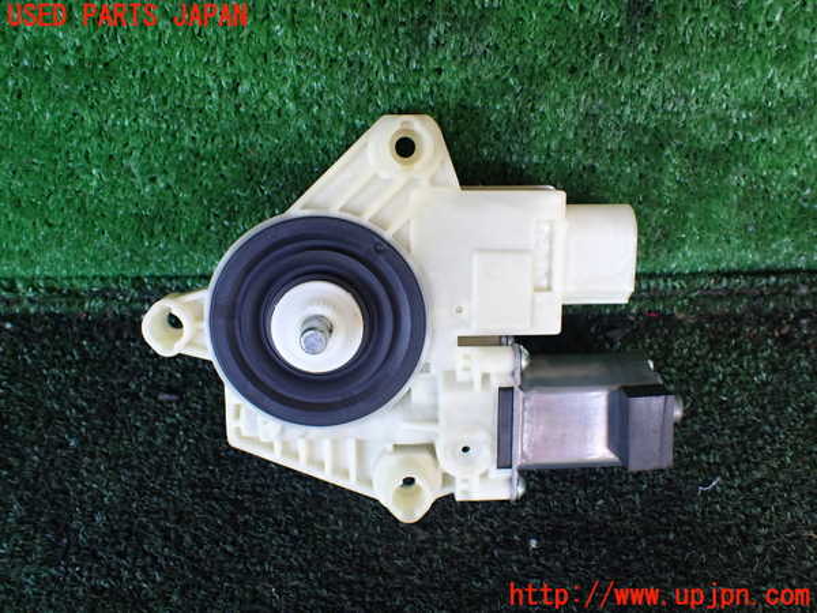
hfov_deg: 60.0
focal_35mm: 30
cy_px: 306
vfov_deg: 46.8
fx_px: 708
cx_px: 408
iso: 250
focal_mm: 5.4
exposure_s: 1/125
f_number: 2.3
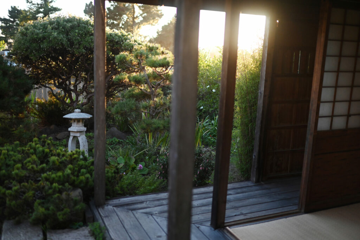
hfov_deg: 54.4
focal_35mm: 35
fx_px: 350
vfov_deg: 37.9
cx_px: 180
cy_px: 120
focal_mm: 35
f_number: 1.6
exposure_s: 1/2500
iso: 800
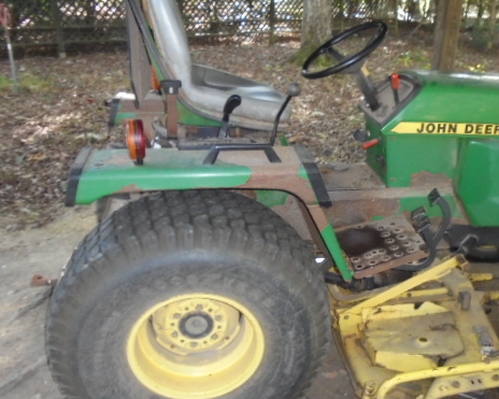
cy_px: 218
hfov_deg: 50.5
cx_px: 337
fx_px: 517
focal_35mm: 35
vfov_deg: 42.2
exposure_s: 1/30
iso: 400
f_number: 3.5
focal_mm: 4.6
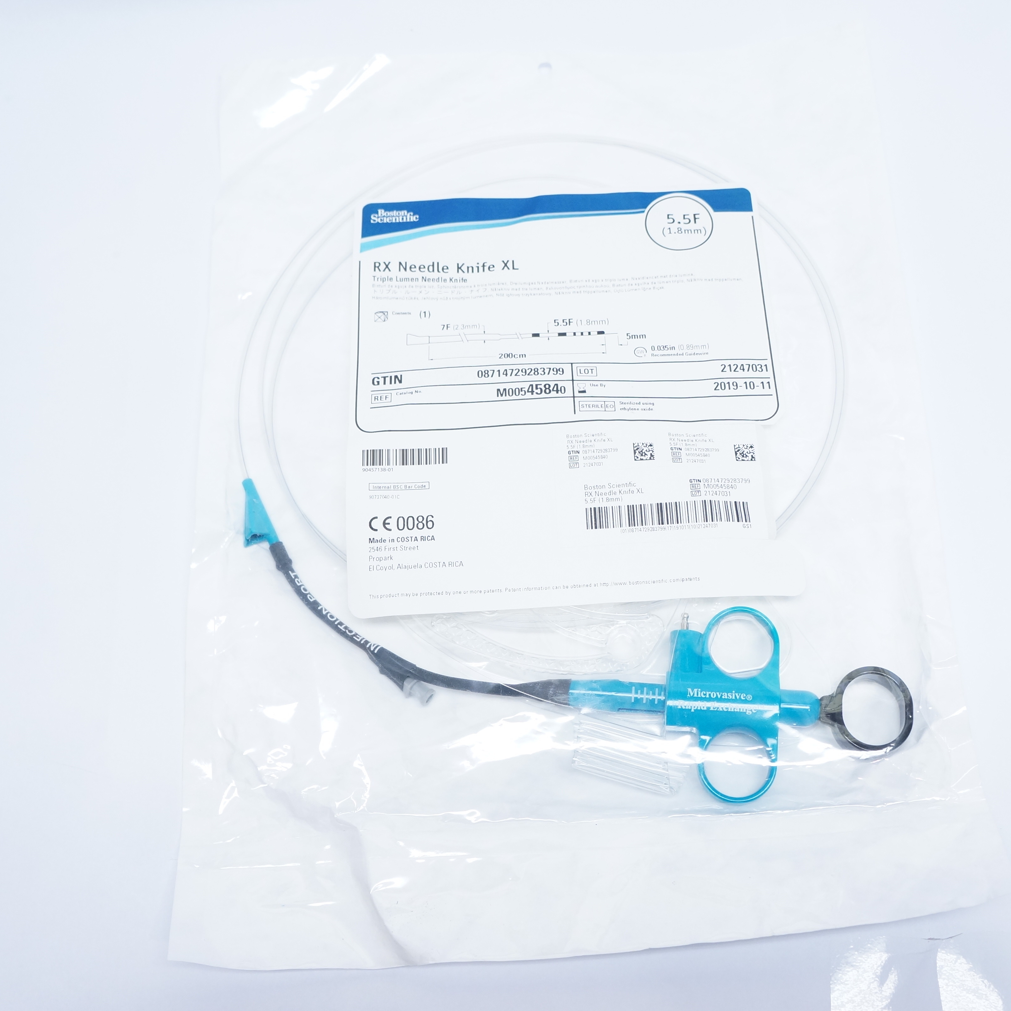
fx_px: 1289
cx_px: 593
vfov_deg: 42.8
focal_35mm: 39
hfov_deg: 42.7
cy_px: 501
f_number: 4.5
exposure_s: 1/100
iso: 800
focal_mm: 20
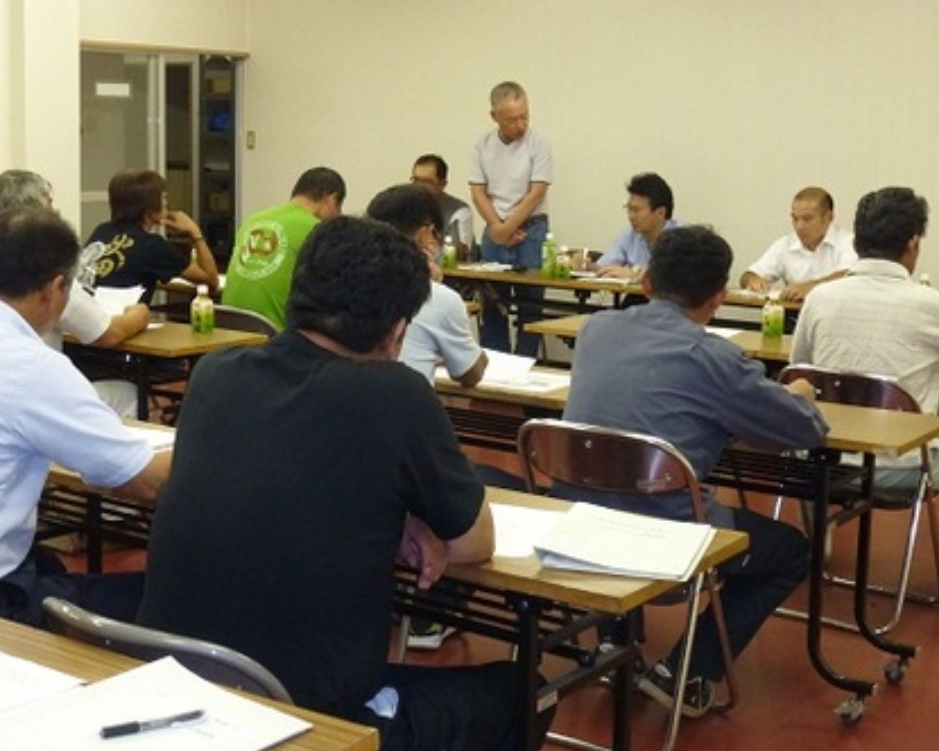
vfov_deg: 27.6
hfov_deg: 34.1
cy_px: 379
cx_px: 450
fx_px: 1528
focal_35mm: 55
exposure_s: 1/60
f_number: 4.1
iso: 800
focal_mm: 9.2
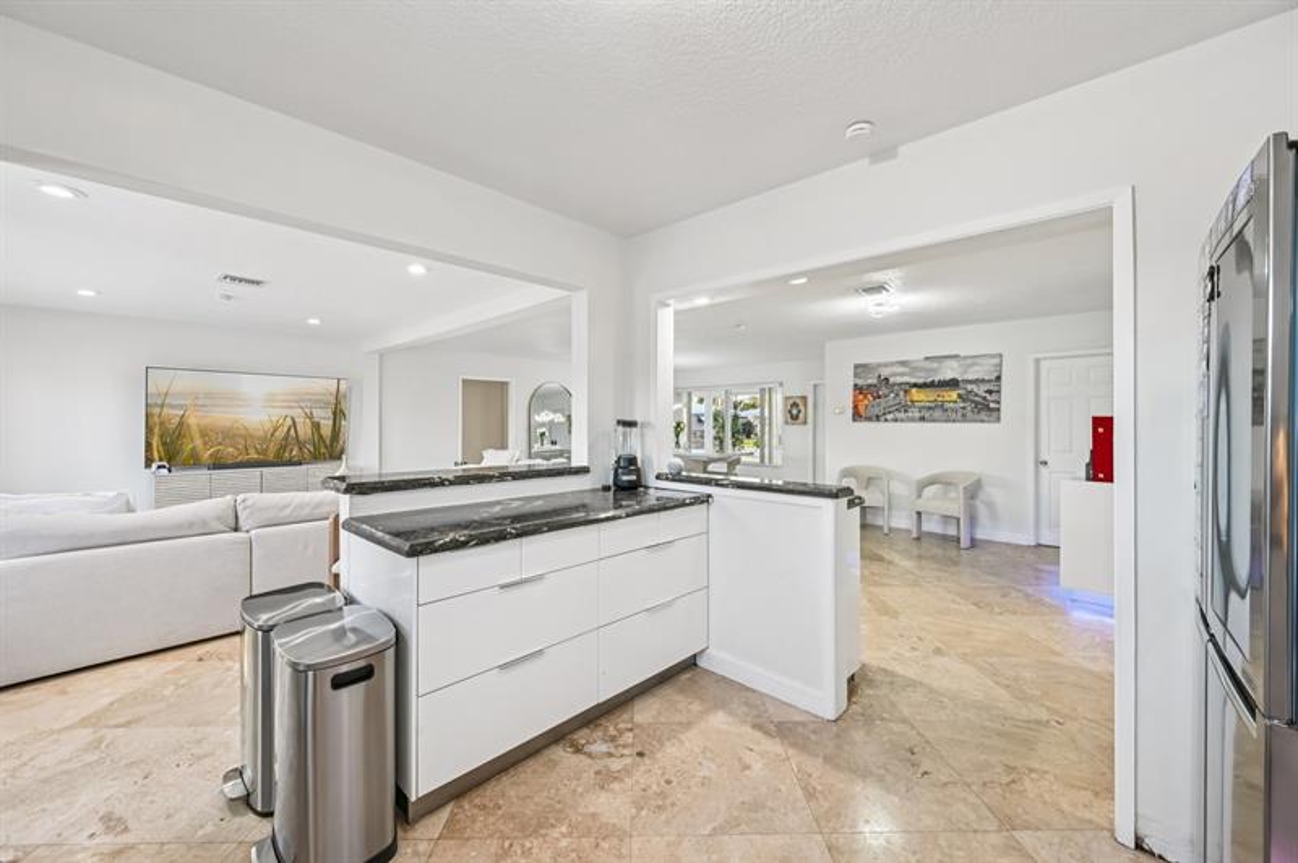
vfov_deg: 81.1
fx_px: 504
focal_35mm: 14
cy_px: 432
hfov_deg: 104.3
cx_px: 649
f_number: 8
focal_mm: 14
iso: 800
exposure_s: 1/30
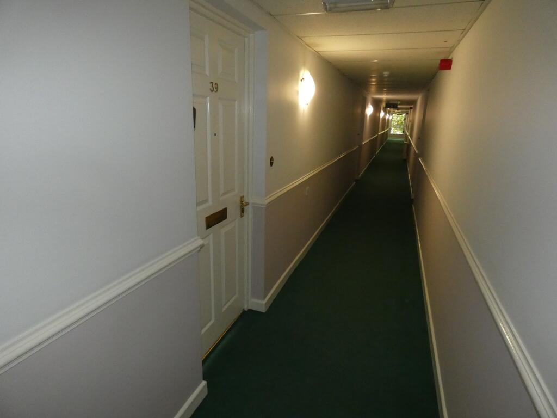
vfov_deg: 66.0
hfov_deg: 81.7
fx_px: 322
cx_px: 278
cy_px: 209
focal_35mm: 20
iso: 800
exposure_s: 1/60
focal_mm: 3.6
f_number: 2.8
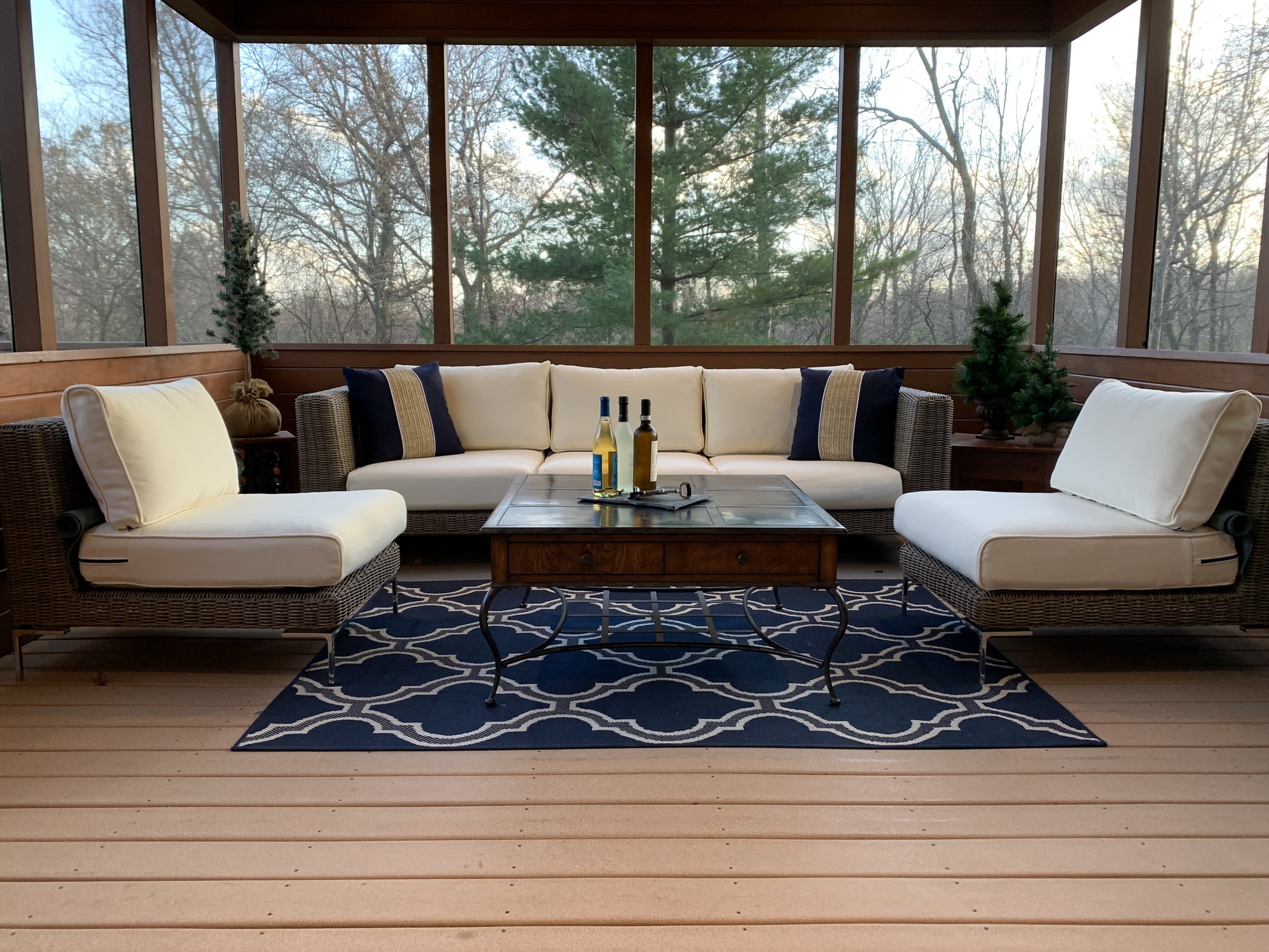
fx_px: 953
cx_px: 634
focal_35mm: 26
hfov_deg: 67.3
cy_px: 476
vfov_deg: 53.1
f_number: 1.8
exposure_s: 1/120
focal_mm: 4.25
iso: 64
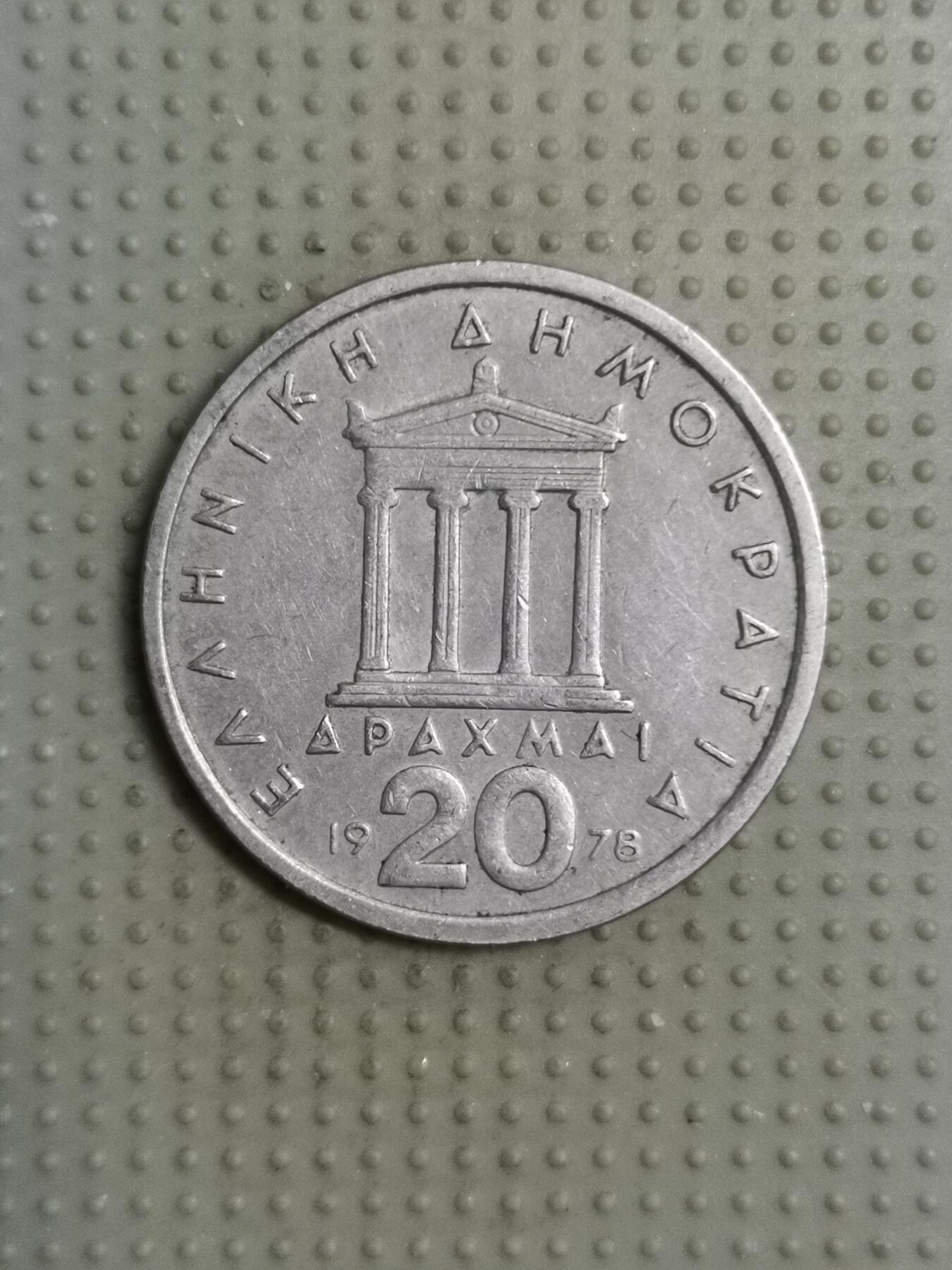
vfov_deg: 36.8
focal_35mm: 52
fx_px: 1907
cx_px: 476
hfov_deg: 28.0
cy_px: 635
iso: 500
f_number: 1.8
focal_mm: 4.75
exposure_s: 1/25.7
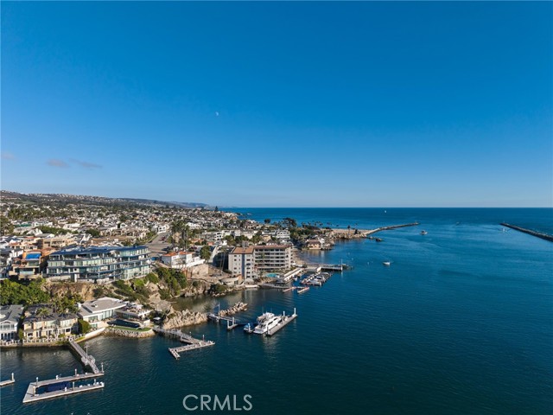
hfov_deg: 71.6
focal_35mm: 24
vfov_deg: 56.8
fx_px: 383
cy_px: 208
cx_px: 276
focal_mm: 8.67
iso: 100
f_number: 1.8
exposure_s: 1/400
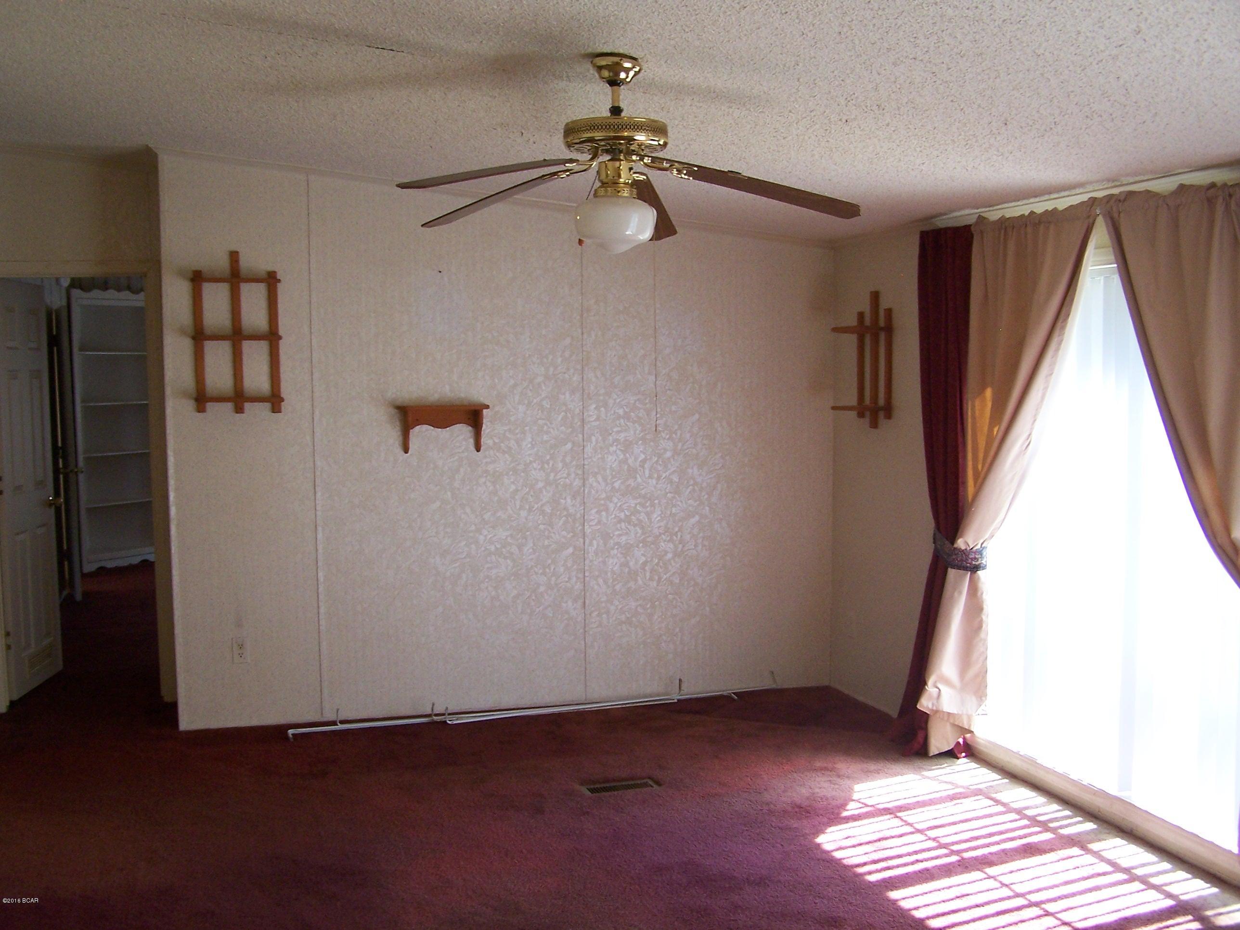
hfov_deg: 49.0
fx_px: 1361
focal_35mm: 38
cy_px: 465
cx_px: 620
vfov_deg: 37.7
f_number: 2.8
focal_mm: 6.3
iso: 140
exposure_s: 1/20
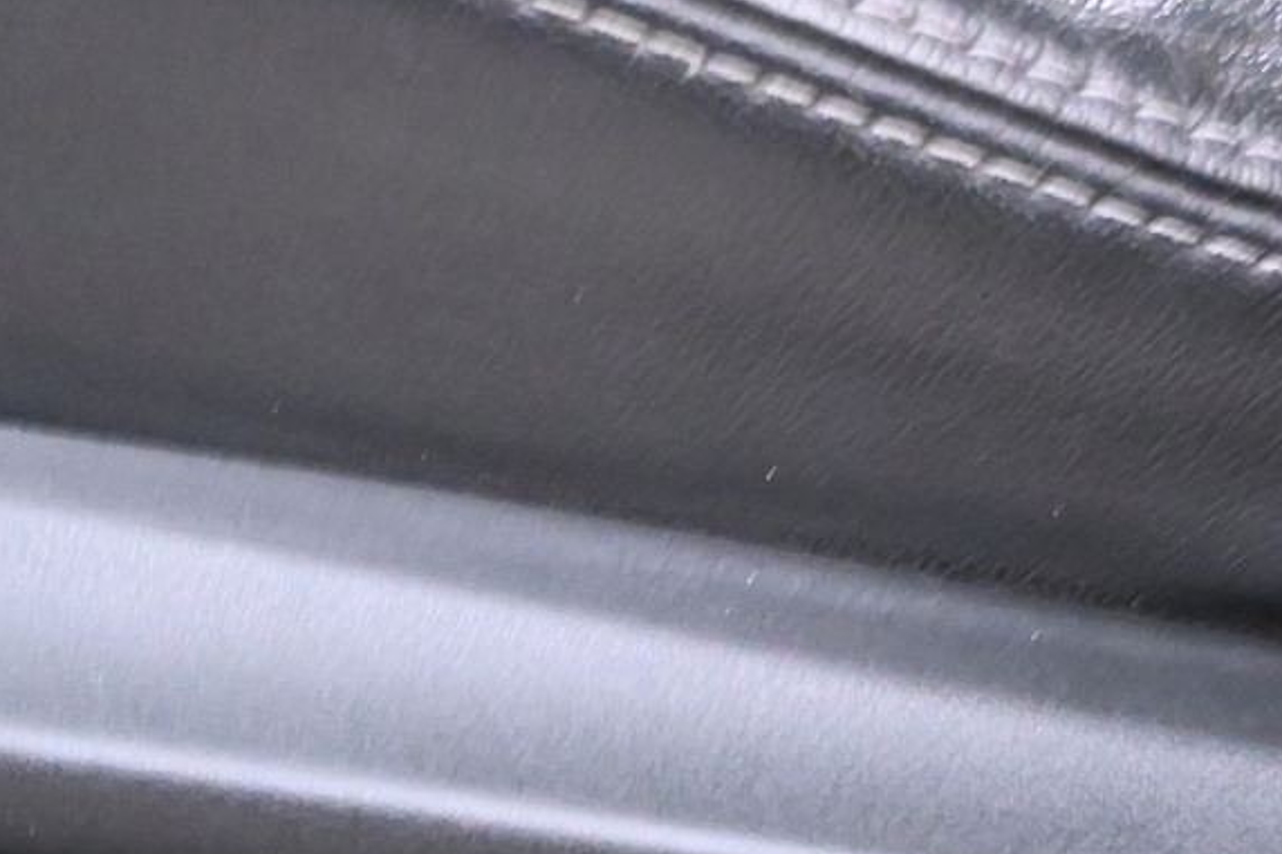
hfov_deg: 23.7
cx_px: 372
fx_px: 3026
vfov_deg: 15.5
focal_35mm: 85
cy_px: 1013
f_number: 4.5
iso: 6400
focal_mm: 20
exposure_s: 1/10
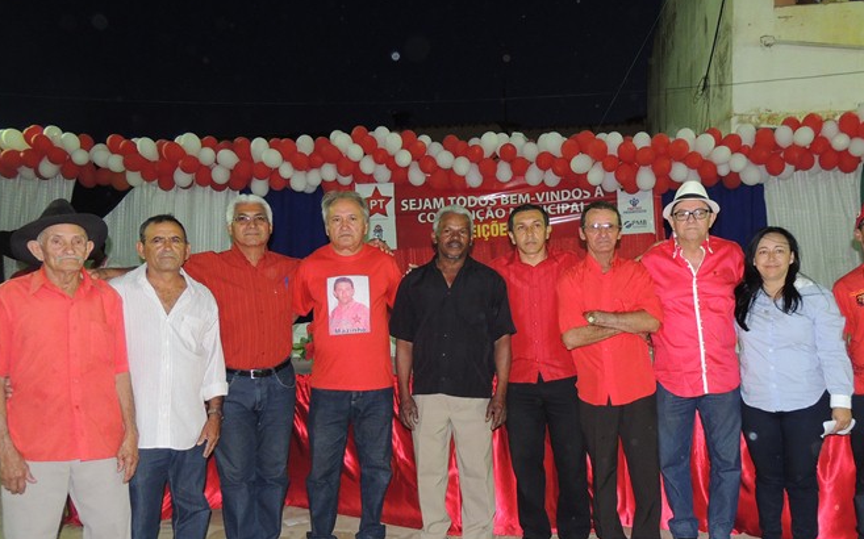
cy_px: 335
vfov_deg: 40.3
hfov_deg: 61.1
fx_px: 730
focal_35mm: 31
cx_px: 485
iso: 320
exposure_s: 1/30
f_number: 3
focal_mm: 4.3
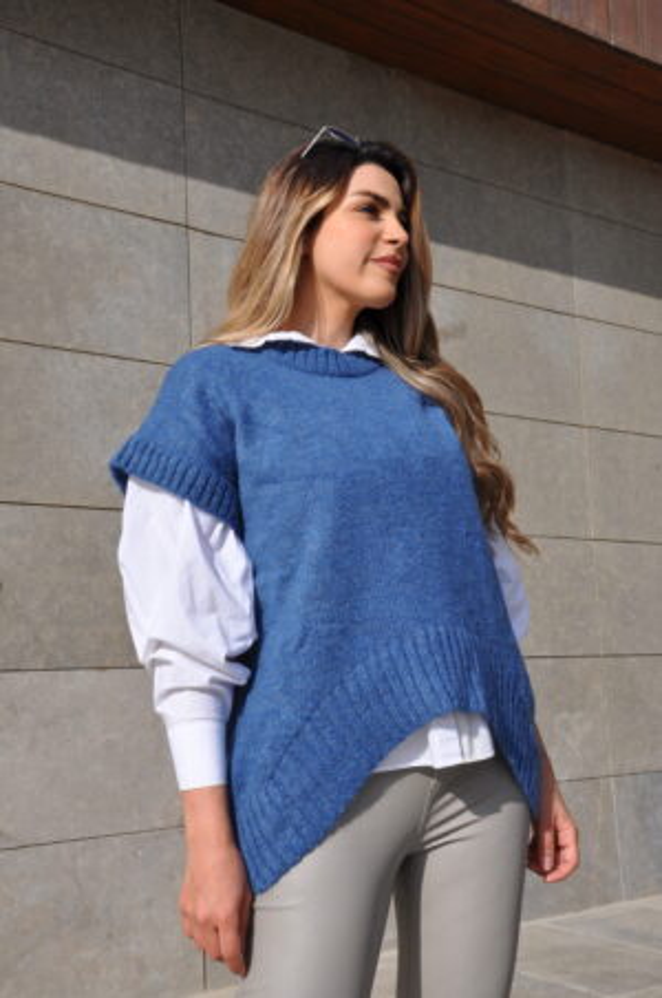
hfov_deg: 31.8
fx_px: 1162
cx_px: 331
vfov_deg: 46.5
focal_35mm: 42
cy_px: 499
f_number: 14
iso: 200
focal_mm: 28
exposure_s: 1/200
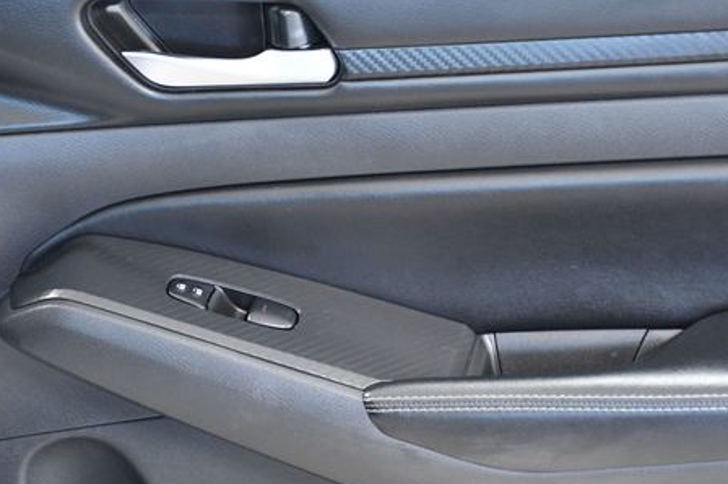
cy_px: 304
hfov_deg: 17.1
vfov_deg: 11.4
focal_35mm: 120
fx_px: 2425
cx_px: 346
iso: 2500
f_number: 4.8
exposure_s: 1/80
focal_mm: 56
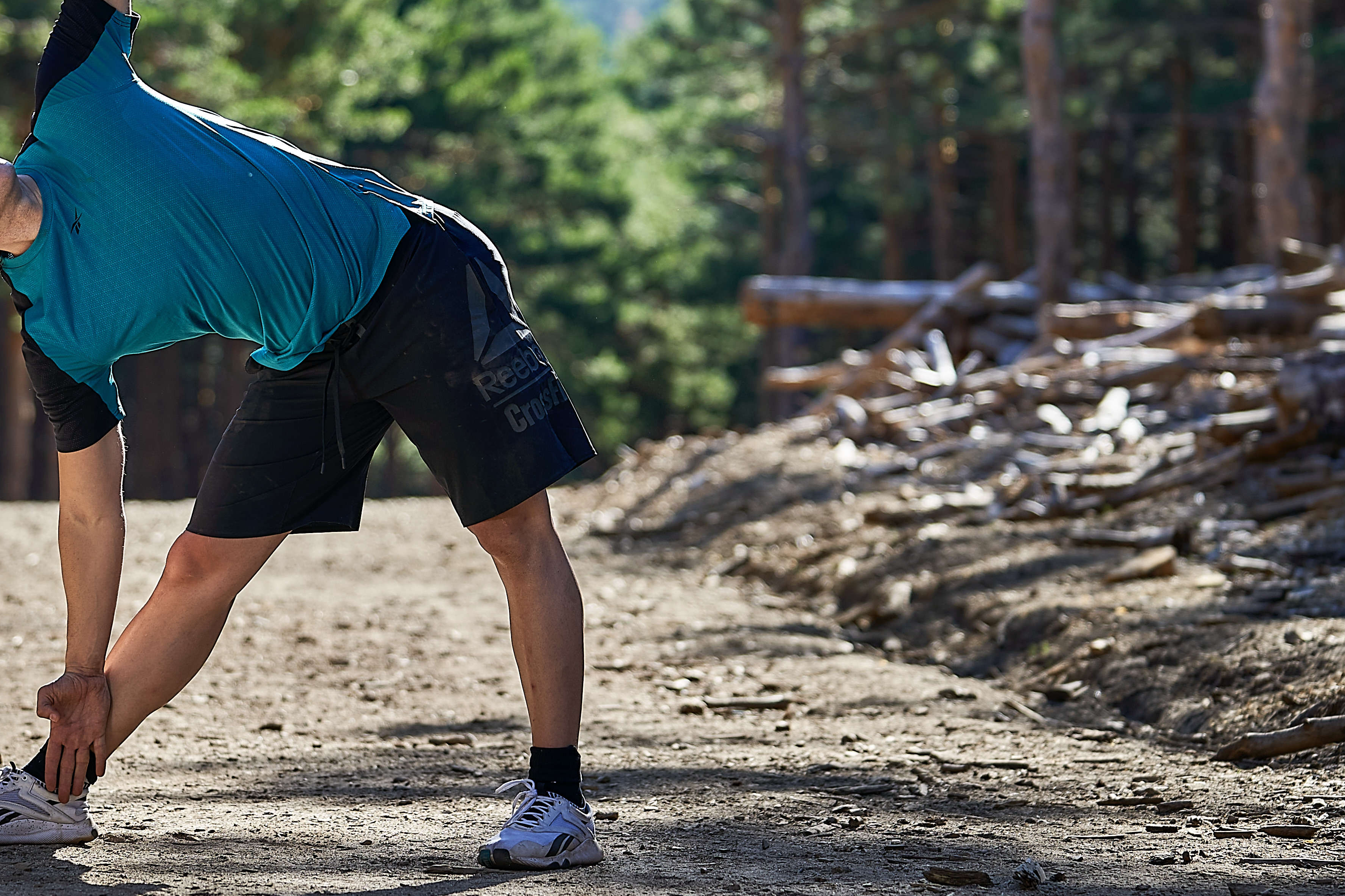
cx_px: 370
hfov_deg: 12.7
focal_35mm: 162
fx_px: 6052
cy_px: 233
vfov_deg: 8.5
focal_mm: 96
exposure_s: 1/500
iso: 100
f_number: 3.2
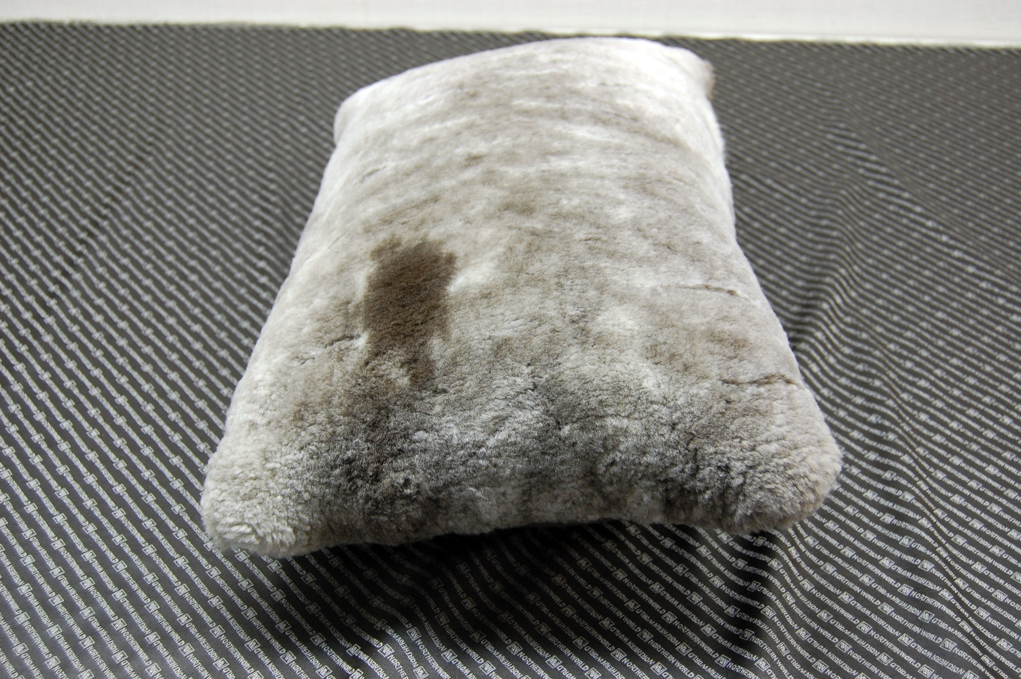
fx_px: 1105
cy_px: 340
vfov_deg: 34.1
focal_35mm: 39
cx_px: 510
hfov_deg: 49.6
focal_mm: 26
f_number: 5
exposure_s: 1/100
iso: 400
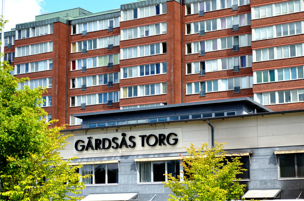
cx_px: 152
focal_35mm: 82
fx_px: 695
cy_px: 100
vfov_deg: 16.5
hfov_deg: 24.7
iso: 140
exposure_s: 1/250
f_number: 8
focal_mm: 55
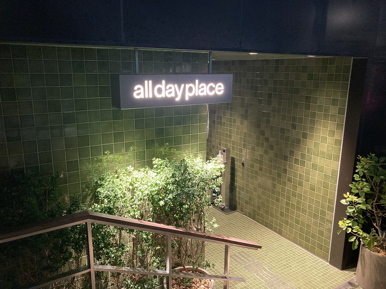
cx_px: 193
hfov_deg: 63.4
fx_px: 312
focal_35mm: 28
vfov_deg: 49.7
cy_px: 144
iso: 400
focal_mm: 3.99
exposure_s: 1/25
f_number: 1.8
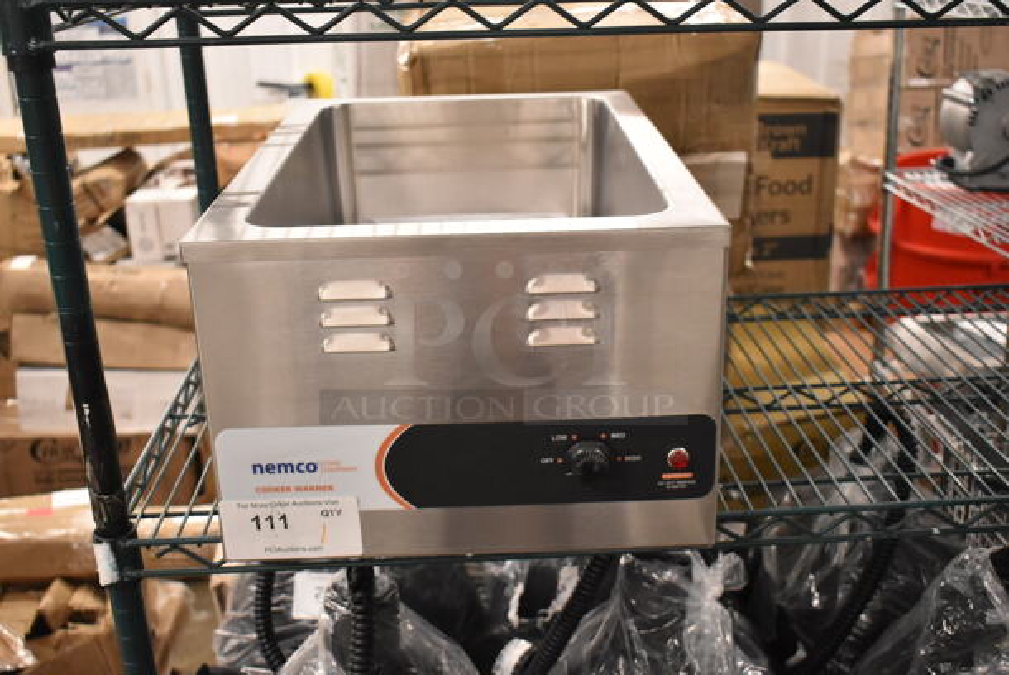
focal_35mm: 40
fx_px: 1136
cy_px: 338
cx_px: 504
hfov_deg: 47.9
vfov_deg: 33.1
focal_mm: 27
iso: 3200
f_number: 4
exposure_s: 1/125
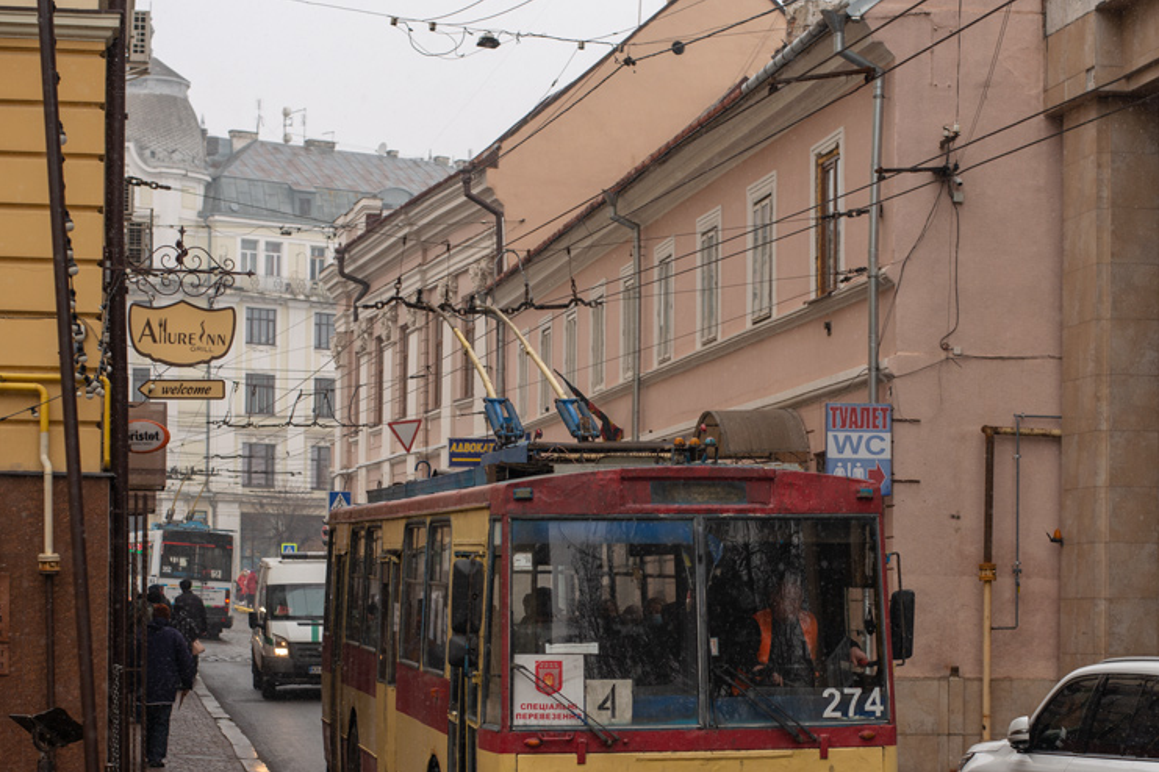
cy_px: 599
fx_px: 2608
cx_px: 608
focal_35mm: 81
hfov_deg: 25.1
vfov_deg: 16.7
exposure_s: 1/250
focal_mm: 50
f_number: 4.5
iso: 200
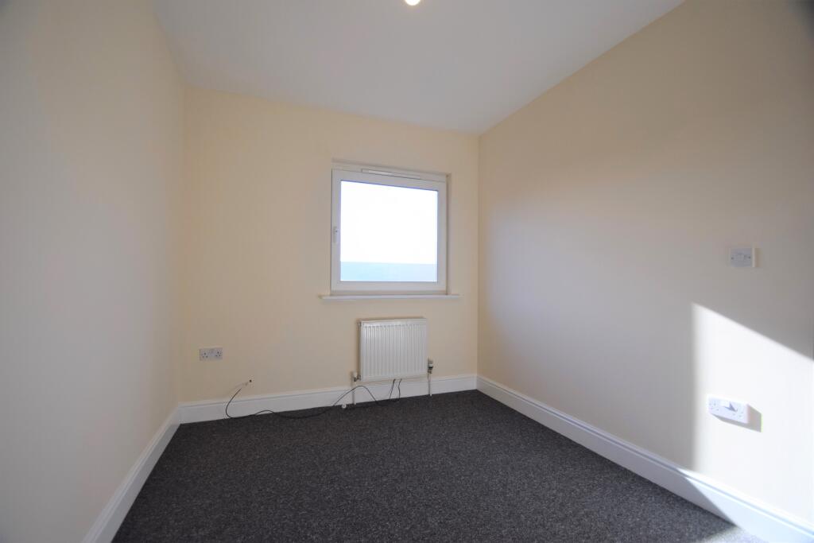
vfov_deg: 77.3
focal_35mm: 15
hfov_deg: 100.4
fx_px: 339
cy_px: 272
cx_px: 407
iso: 400
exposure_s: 1/1000
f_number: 4
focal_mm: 10
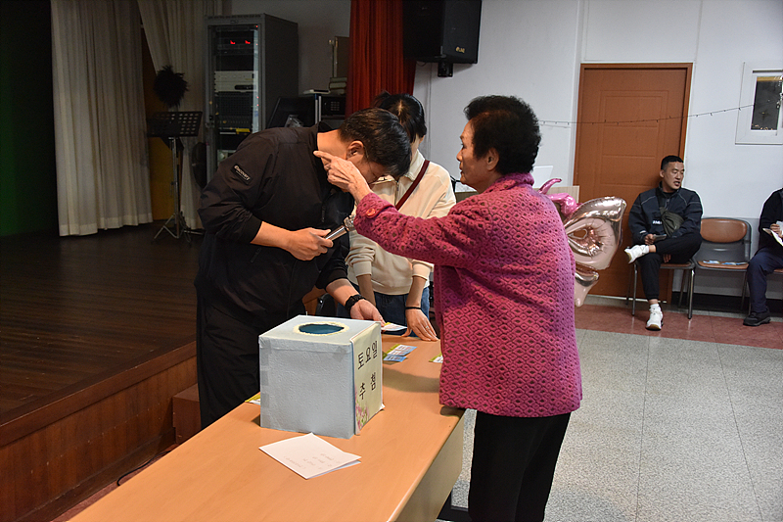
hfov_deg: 54.4
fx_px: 761
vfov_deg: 37.8
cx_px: 392
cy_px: 261
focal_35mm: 35
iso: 2800
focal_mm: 35
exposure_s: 1/125
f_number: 4.5
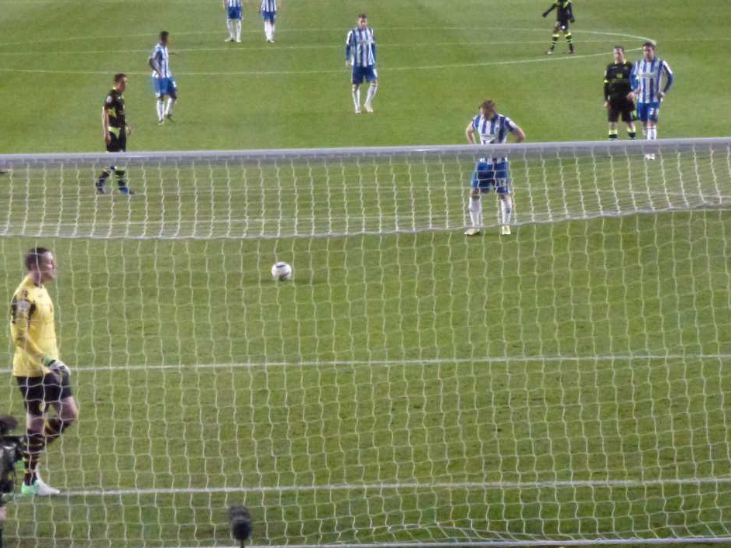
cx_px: 268
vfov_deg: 11.5
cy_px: 215
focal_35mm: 129
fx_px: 2724
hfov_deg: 15.3
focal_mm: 13.6
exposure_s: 1/80
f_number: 4.7
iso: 1600
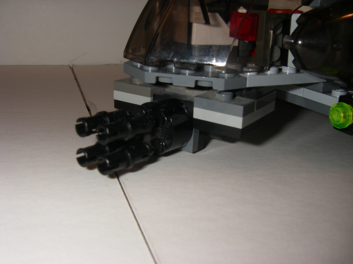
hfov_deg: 49.0
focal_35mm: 38
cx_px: 176
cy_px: 132
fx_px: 388
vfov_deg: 37.7
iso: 64
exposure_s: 1/40
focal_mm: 6.3
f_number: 6.6
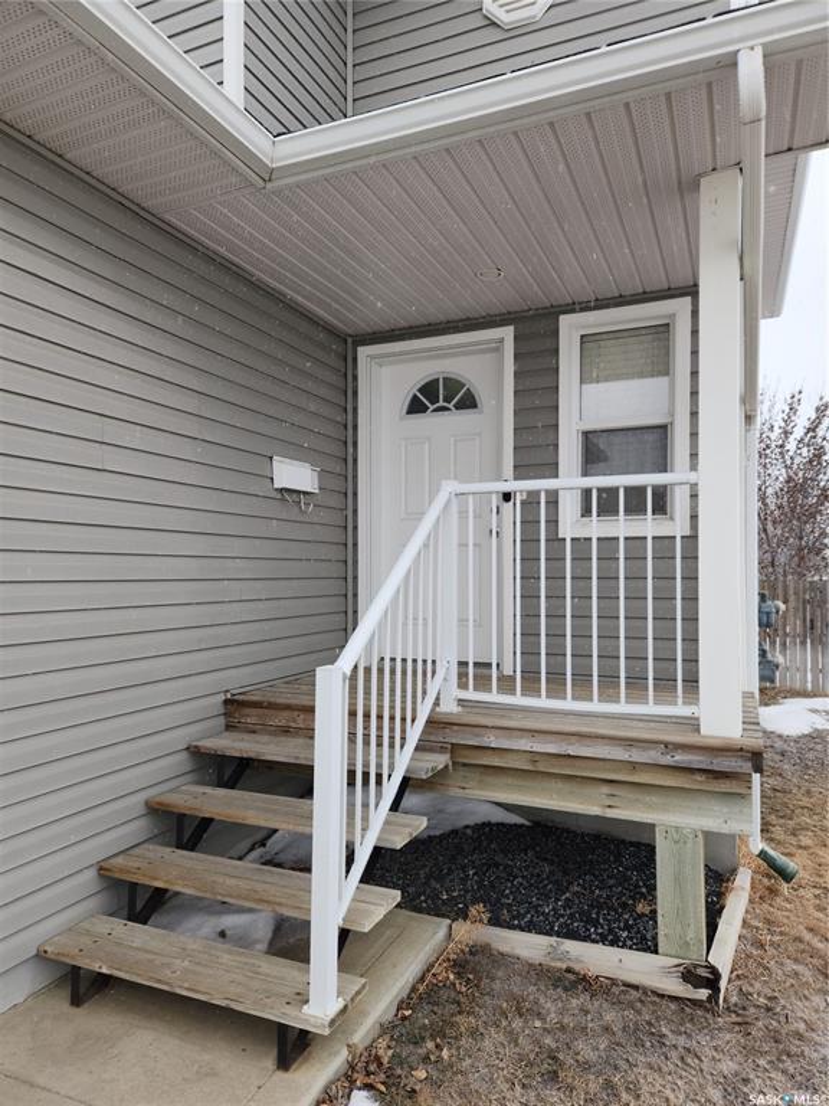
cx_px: 414
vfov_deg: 73.9
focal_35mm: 23
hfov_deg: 58.9
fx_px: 734
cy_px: 553
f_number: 1.8
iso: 20
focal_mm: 5.4
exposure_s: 1/536
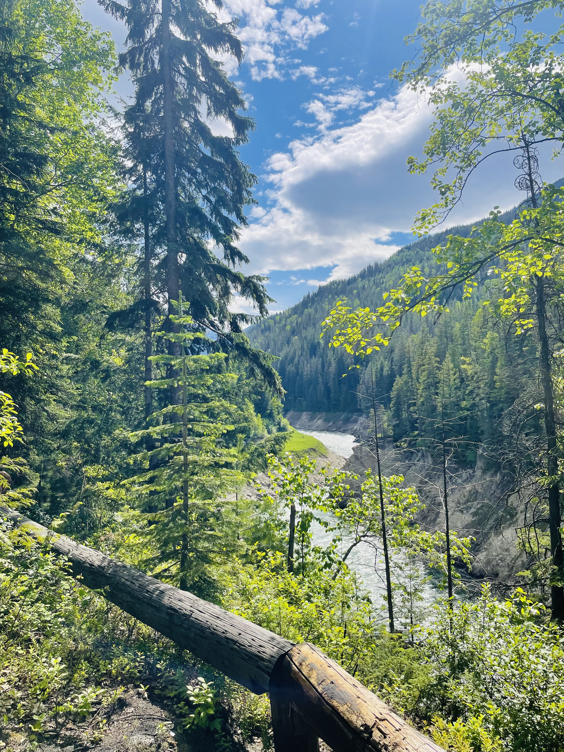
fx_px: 565
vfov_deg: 67.3
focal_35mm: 26
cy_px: 376
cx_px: 282
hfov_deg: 53.1
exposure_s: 1/4132
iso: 32
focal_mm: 4.2
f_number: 1.6
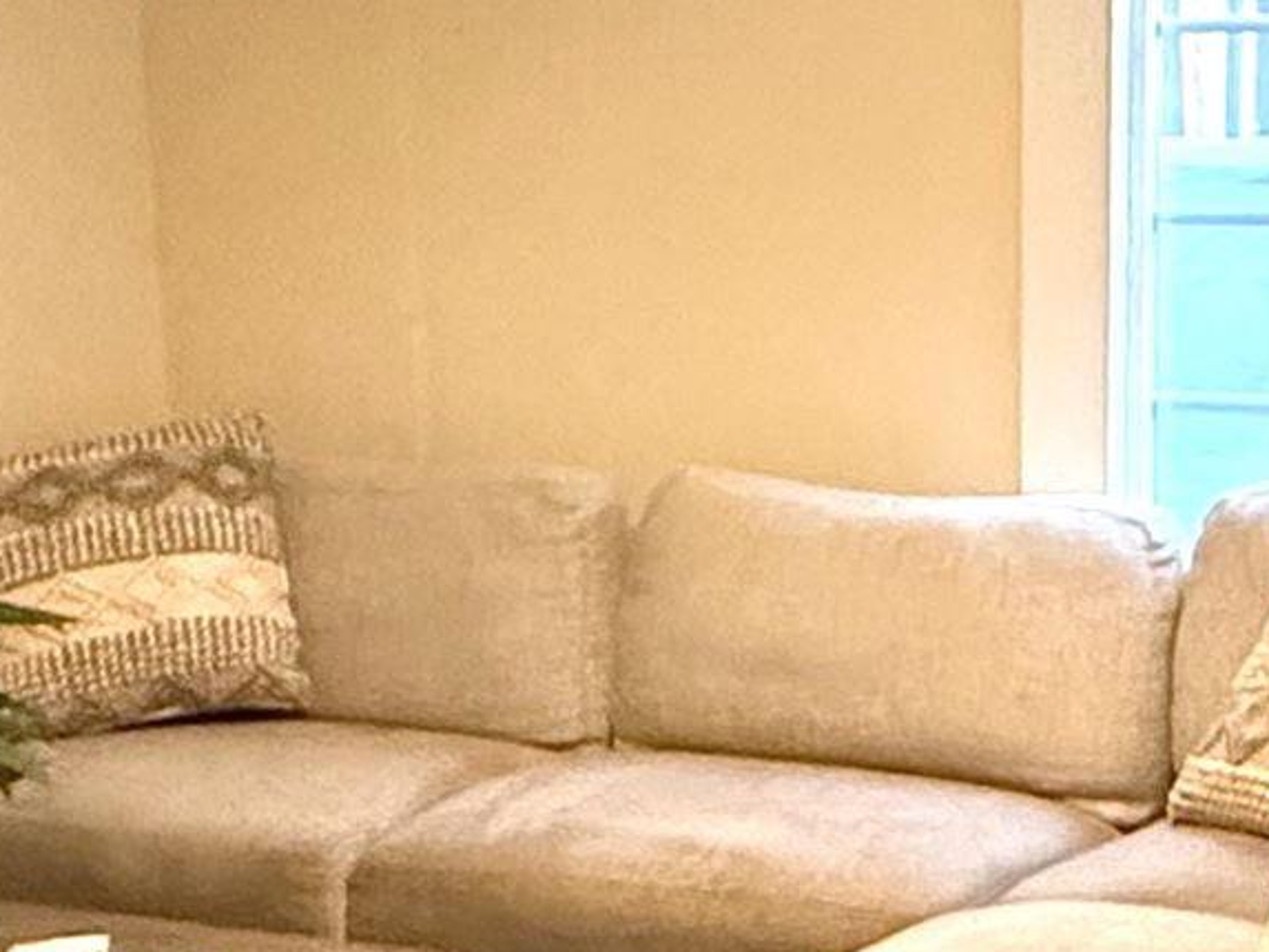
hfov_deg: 25.4
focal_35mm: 75
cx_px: 1083
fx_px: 2750
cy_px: 762
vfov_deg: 19.4
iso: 800
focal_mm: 2.22
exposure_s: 1/60
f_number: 2.2
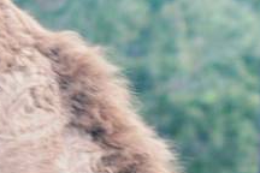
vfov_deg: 1.8
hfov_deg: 2.6
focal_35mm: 779
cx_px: 232
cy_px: 277
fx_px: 5626
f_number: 6.3
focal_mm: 70
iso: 400
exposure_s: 1/160
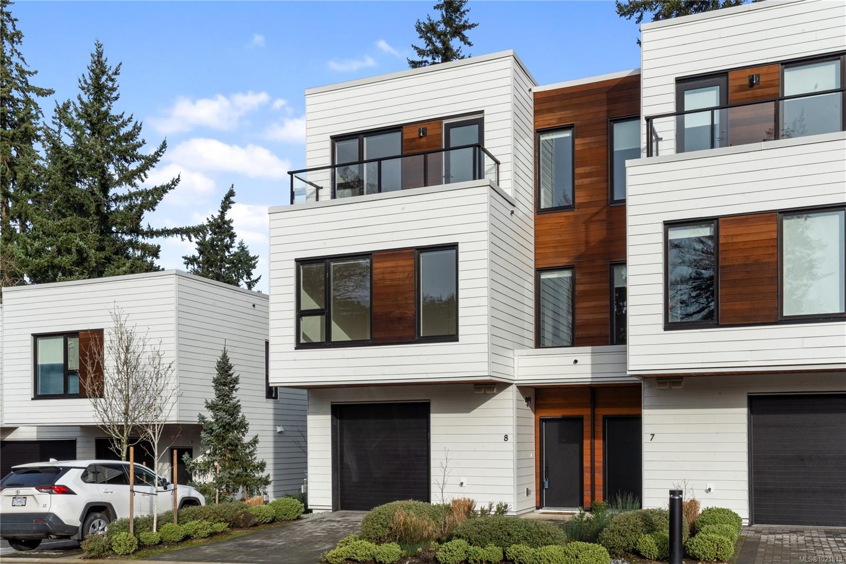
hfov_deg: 54.4
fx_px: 822
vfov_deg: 37.8
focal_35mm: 35
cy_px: 282
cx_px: 423
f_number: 22
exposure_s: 1/125
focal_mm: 35
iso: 400
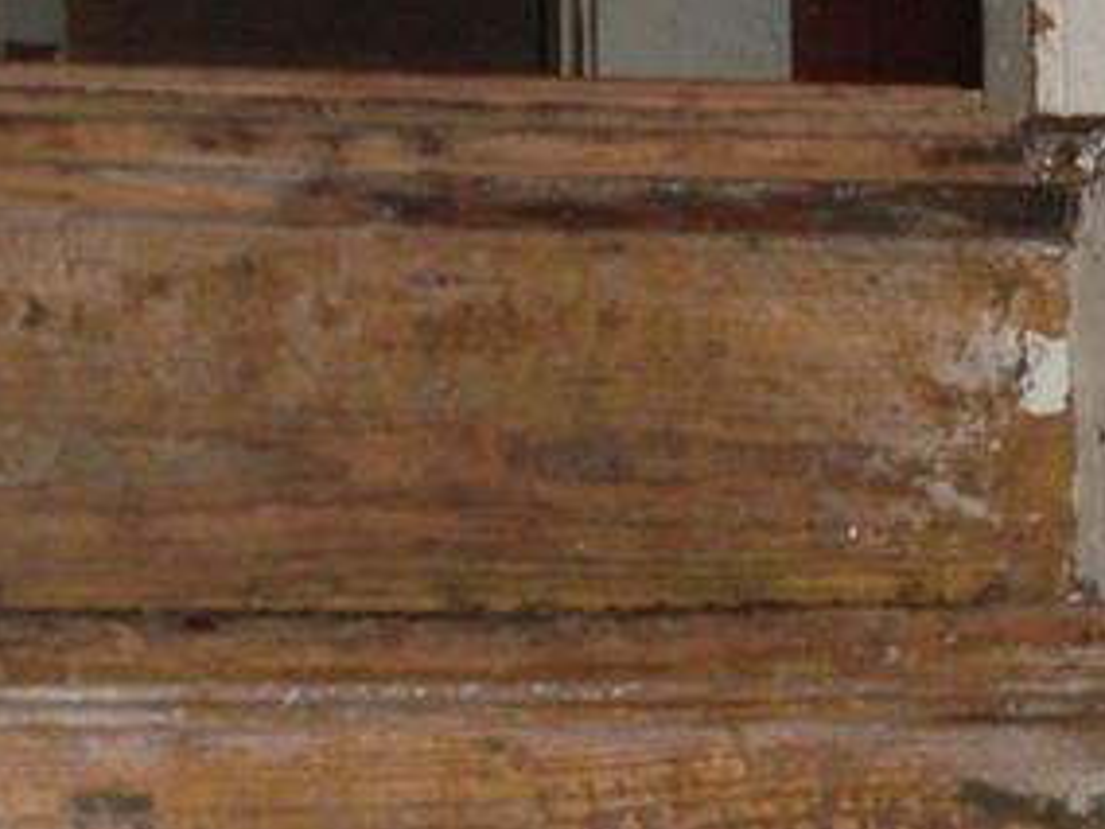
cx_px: 397
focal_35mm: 137
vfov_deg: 10.8
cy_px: 300
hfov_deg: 14.4
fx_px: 4373
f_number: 2.8
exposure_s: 1/45
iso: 100
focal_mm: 6.3
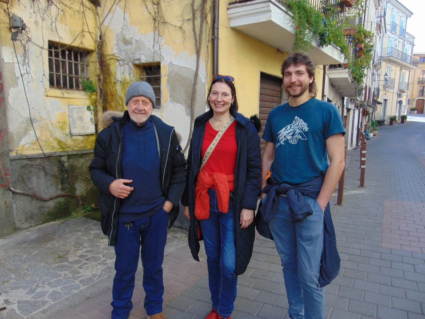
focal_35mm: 25
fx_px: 307
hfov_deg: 69.4
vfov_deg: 54.9
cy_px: 160
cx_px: 212
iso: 80
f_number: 3
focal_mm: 4.5
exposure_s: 1/200
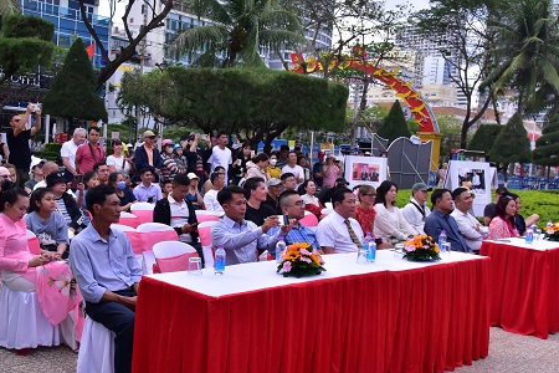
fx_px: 621
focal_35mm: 40
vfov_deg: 33.4
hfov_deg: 47.8
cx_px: 198
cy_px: 203
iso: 1600
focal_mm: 30
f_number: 8
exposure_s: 1/1000
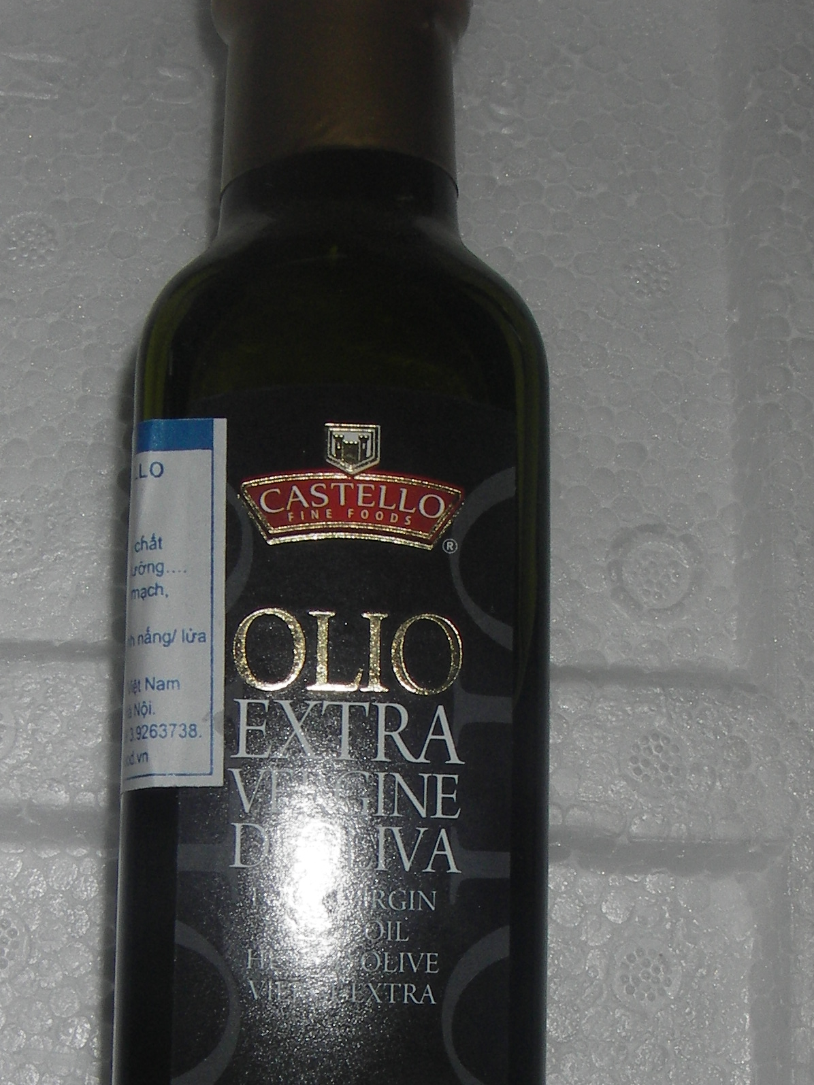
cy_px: 869
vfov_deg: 30.9
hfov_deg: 24.0
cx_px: 359
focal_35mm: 61
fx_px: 1913
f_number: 6.6
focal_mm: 6.3
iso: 50
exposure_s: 1/30
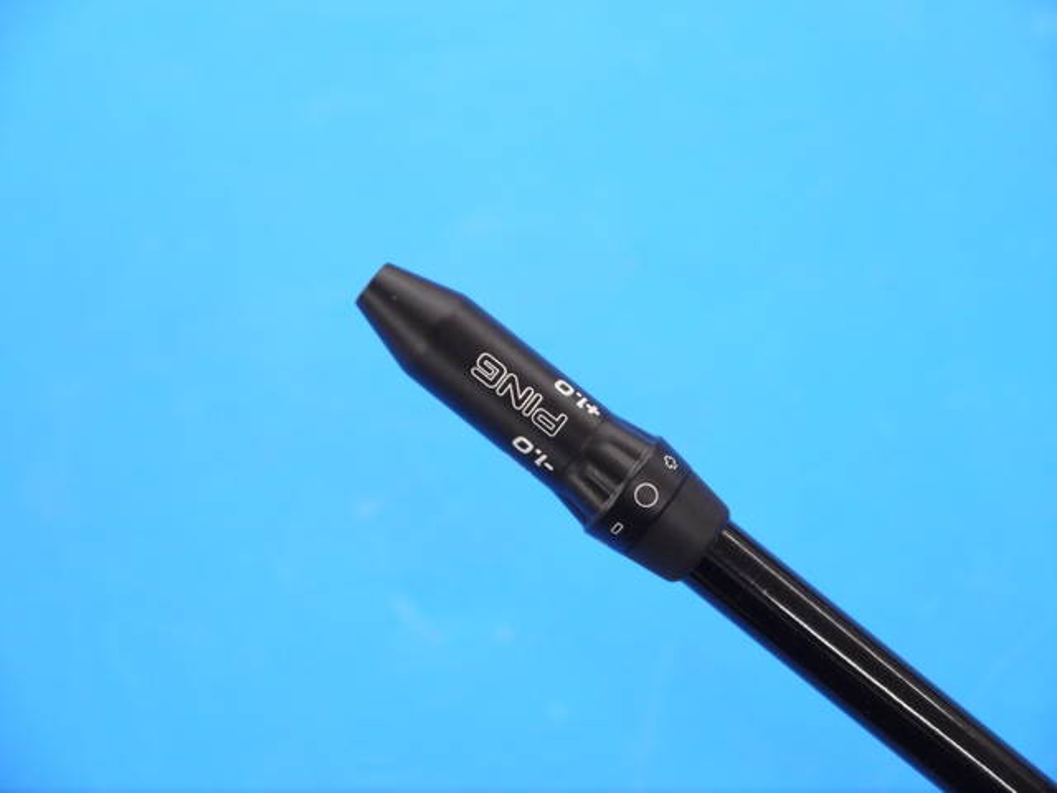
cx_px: 528
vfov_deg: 17.6
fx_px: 2565
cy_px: 396
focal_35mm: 84
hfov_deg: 23.3
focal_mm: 42
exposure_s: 1/80
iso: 800
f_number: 5.6
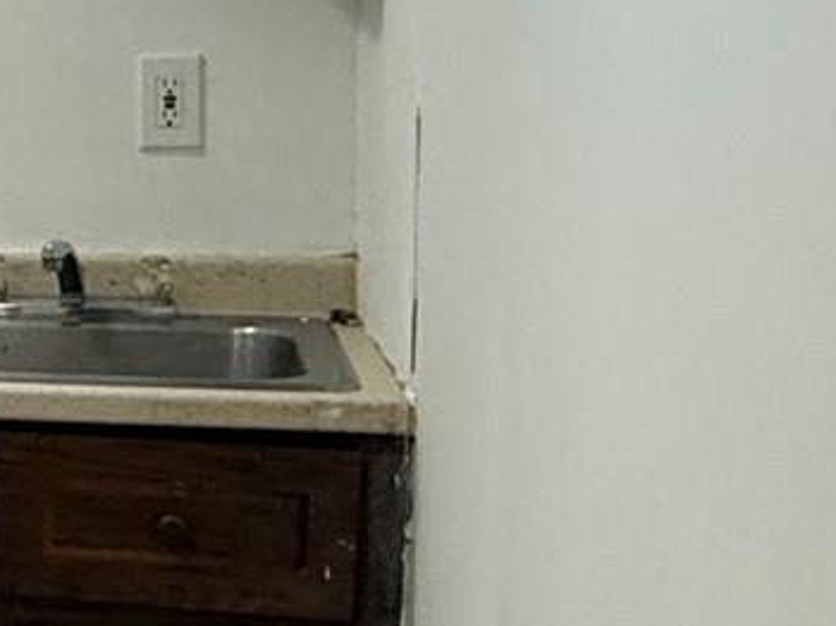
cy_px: 280
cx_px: -454
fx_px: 1979
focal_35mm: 82
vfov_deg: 18.0
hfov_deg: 20.2
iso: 320
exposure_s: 1/60
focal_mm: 2.22
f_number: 2.2
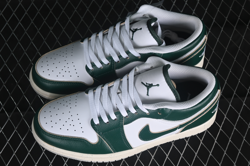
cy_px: 83
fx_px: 521
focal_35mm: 75
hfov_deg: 27.0
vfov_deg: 18.2
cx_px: 125
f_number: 7.1
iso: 160
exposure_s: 1/60
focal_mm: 50
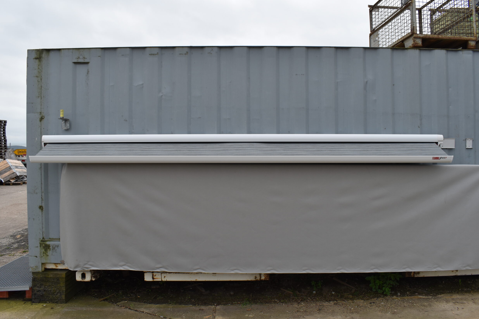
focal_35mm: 28
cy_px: 159
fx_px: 373
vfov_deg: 46.4
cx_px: 239
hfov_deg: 65.5
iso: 200
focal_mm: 18
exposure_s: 1/250
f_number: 8
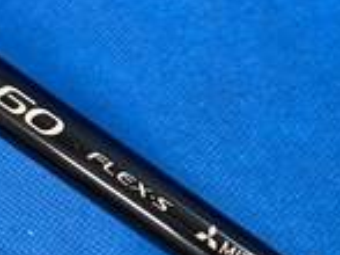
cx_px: -222
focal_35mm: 113
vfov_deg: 12.6
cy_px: -83
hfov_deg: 15.6
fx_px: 1109
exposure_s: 1/60
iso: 100
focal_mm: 4.25
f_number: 1.8
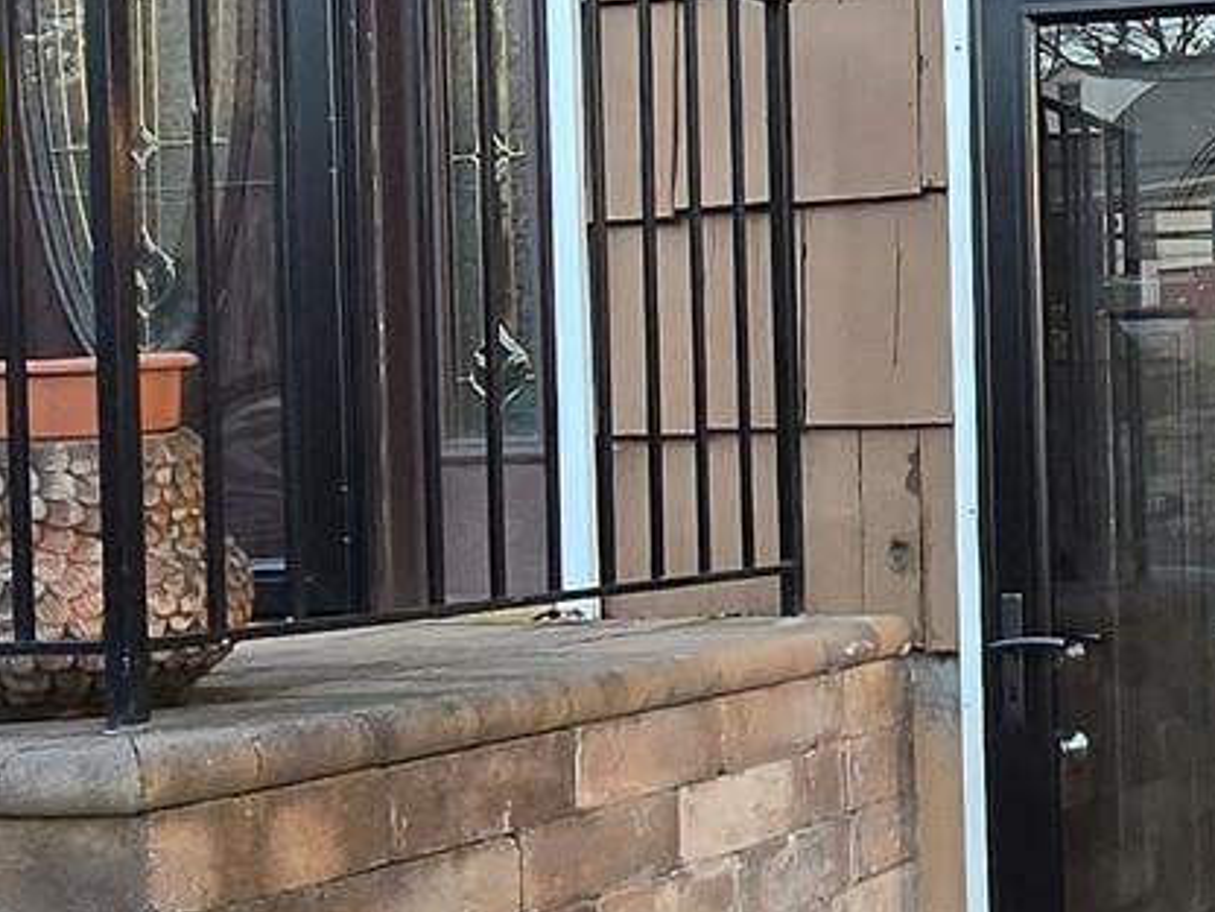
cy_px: 500
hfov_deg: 25.3
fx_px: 2246
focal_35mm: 64
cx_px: 1656
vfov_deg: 22.9
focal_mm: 1.7
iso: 100
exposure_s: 1/60
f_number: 2.2
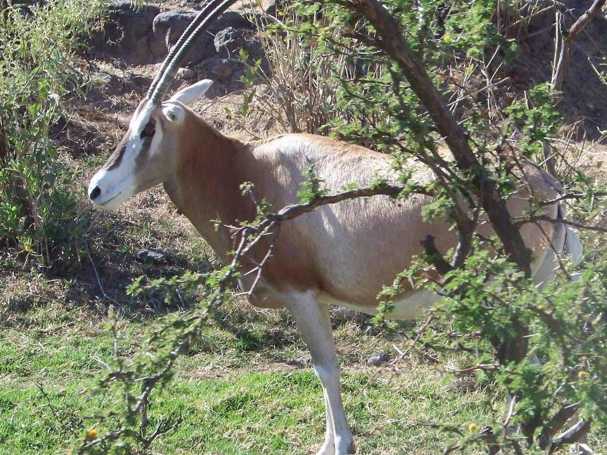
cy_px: 215
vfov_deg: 11.2
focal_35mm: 132
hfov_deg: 14.9
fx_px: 2314
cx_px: 429
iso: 200
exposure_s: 1/800
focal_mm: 14.6
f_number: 4.5
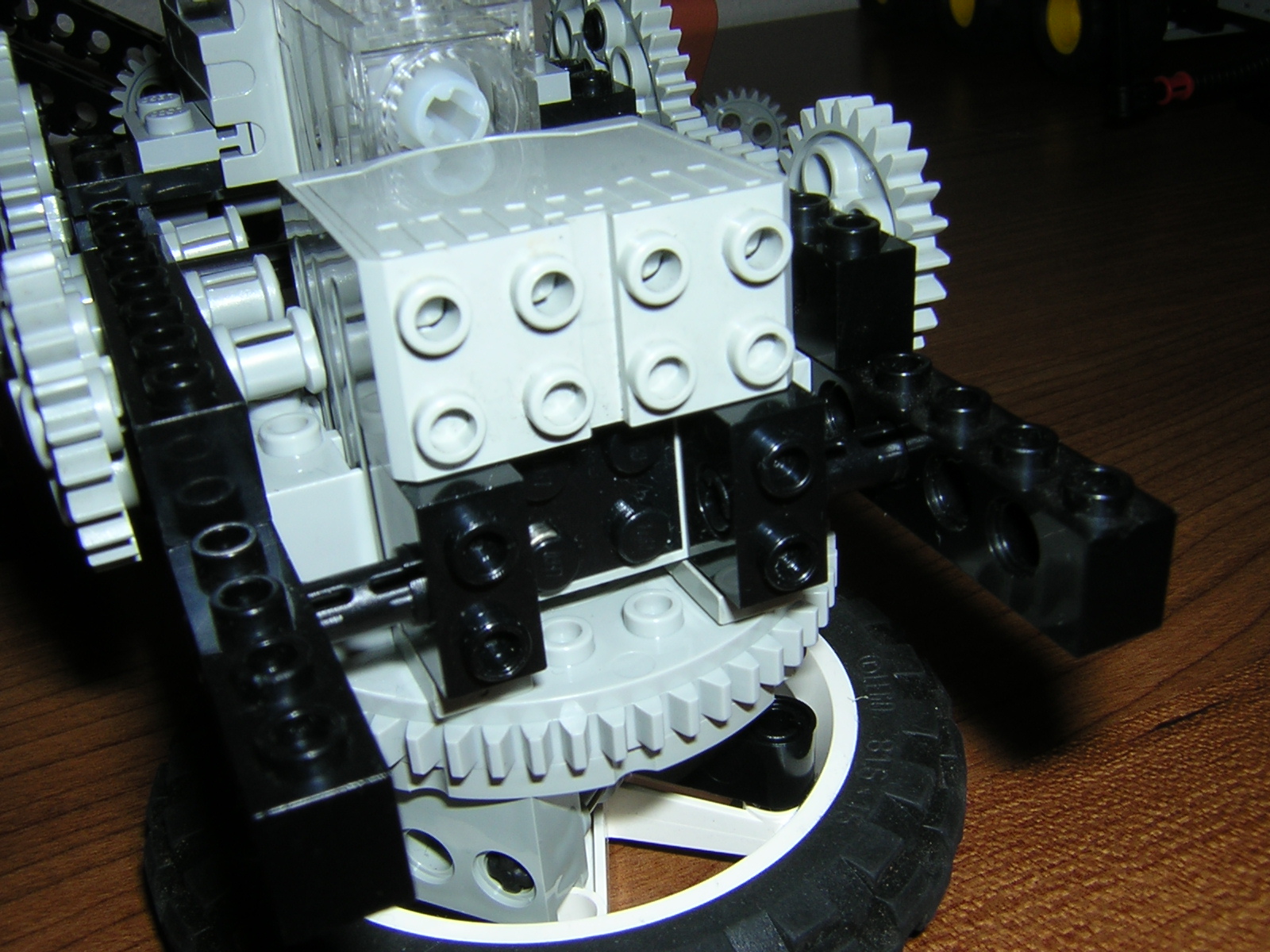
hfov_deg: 51.4
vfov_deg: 39.7
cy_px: 476
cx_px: 635
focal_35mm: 36
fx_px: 1321
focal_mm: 4.7
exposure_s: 1/60.1
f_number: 5.2
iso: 100
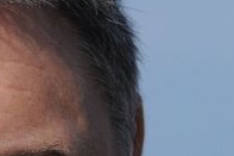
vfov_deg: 2.0
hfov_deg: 3.0
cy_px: 299
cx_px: -63
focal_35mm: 693
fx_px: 4499
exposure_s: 1/5000
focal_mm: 85
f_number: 5.6
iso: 400
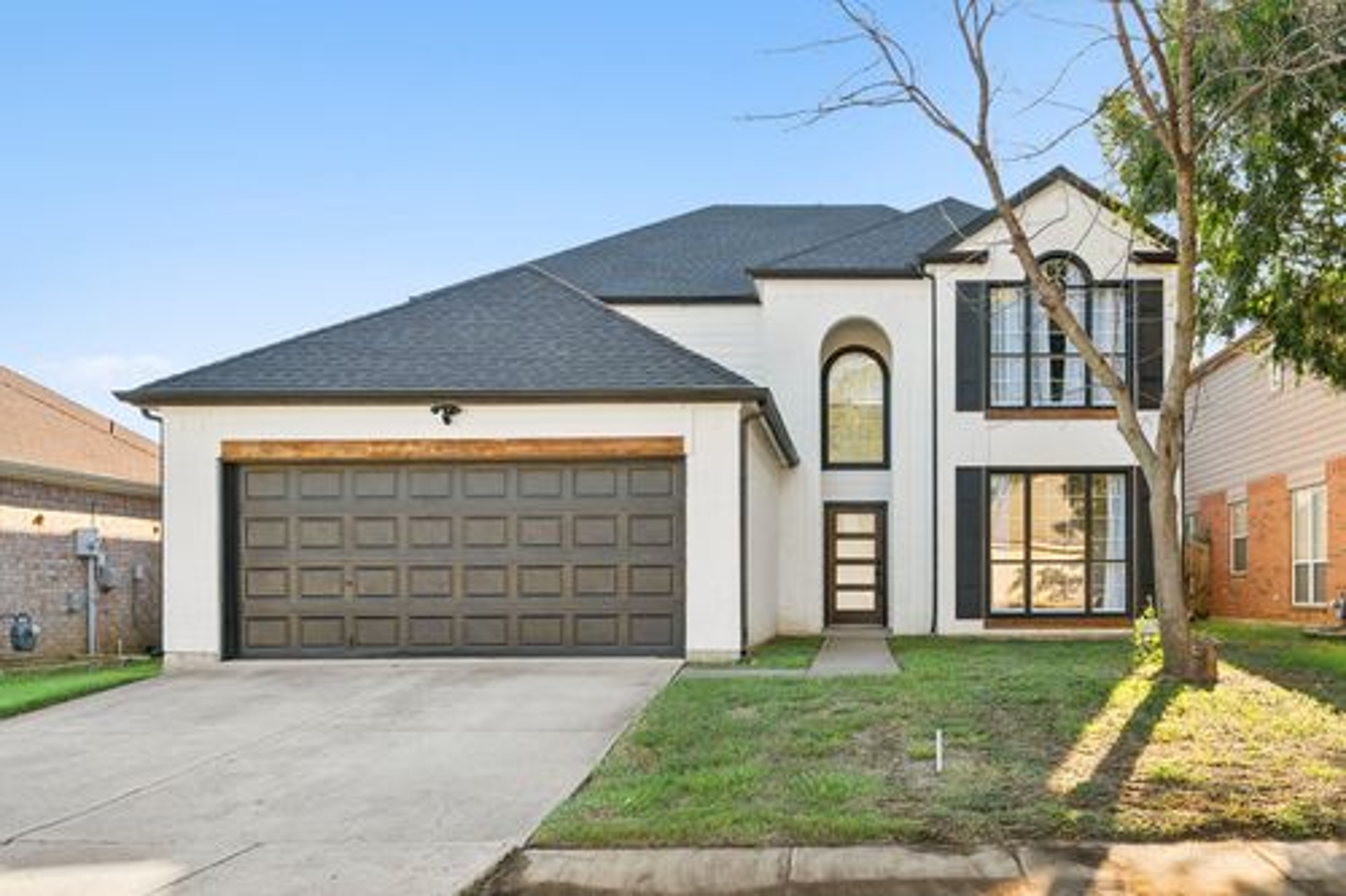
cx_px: 673
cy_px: 448
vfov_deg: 53.1
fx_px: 897
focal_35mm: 24
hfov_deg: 73.8
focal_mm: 24
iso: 200
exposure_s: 1/80
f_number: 8
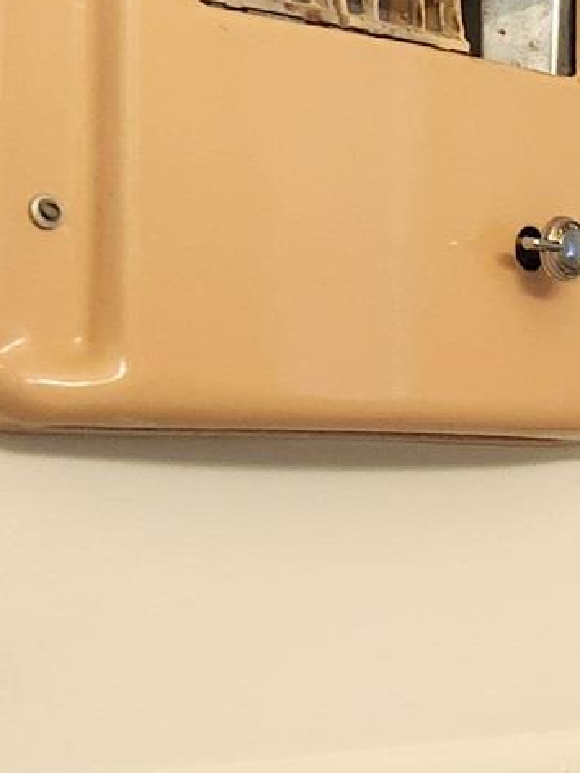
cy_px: 610
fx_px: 2501
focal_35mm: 112
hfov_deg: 12.3
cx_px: 980
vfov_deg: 17.4
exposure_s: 1/120
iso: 200
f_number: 1.8
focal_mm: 5.4
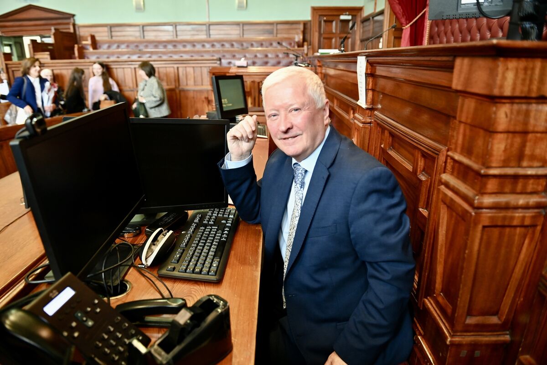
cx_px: 274
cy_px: 182
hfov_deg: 73.7
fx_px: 365
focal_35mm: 24
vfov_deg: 53.1
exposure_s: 1/80
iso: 2000
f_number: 3.2
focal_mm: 24
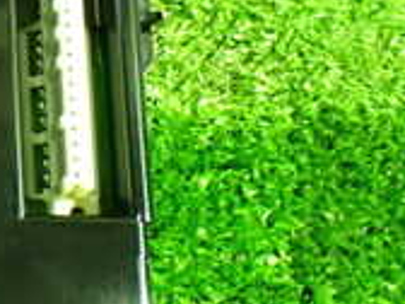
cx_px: -275
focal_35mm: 107
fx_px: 1252
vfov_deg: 13.8
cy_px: 94
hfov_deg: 16.1
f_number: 2.3
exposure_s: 1/20
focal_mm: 5.4
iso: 1600
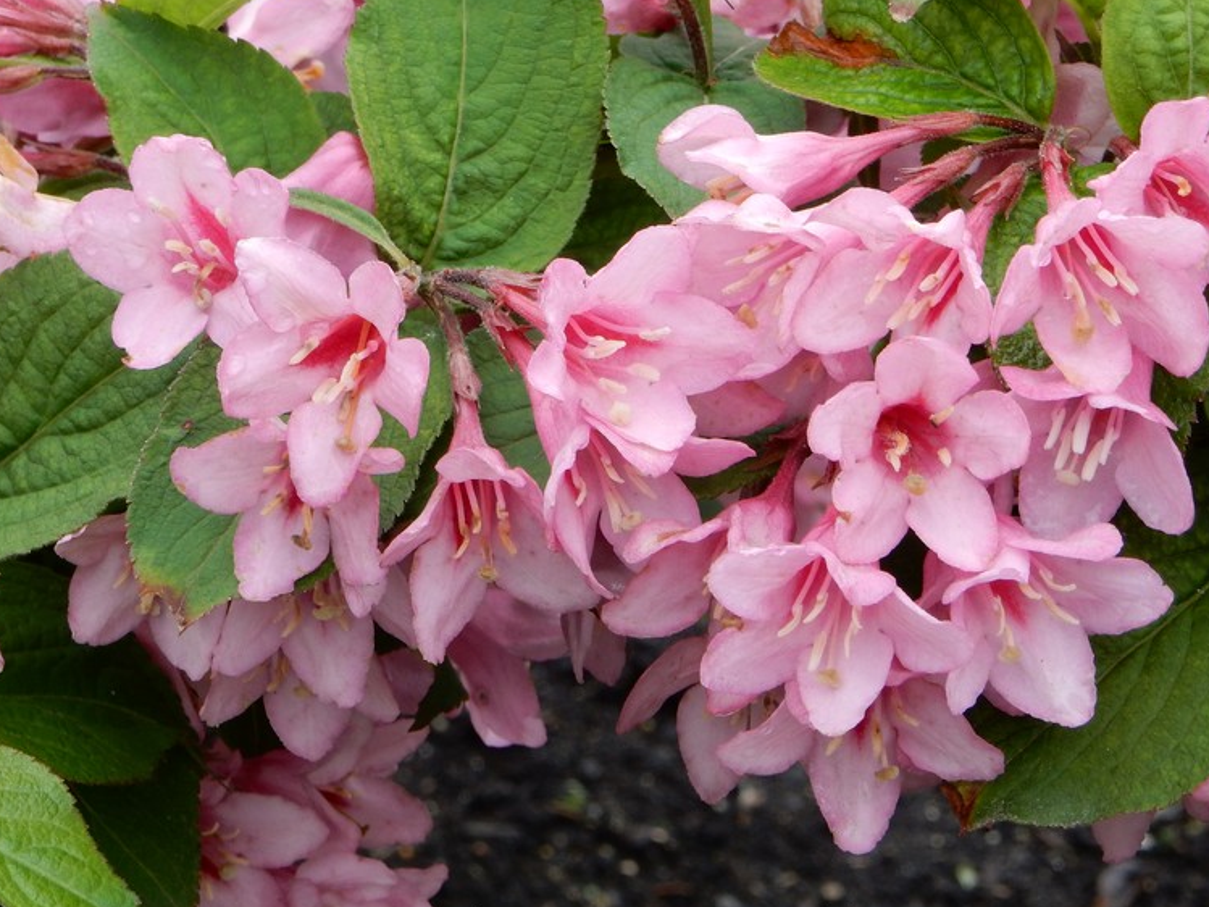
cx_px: 625
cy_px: 424
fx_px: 5589
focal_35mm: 160
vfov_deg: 9.3
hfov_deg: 12.3
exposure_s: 1/50
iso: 125
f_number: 5.6
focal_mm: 20.9
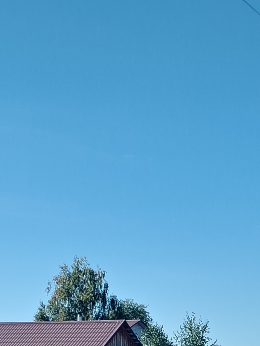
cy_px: 362
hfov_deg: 12.3
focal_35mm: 120
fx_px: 1202
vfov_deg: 16.0
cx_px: 202
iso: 100
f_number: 1.75
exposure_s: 1/630
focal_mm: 5.25
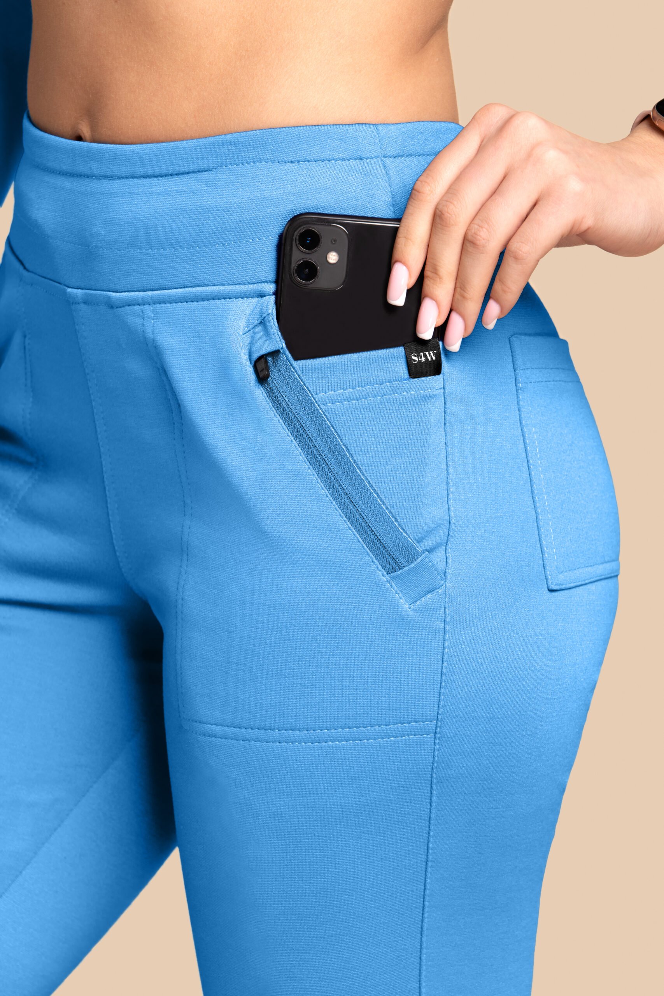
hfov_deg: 9.1
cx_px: 332
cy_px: 498
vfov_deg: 13.7
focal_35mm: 150
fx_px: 4149
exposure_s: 1/160
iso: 100
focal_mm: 150
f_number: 9
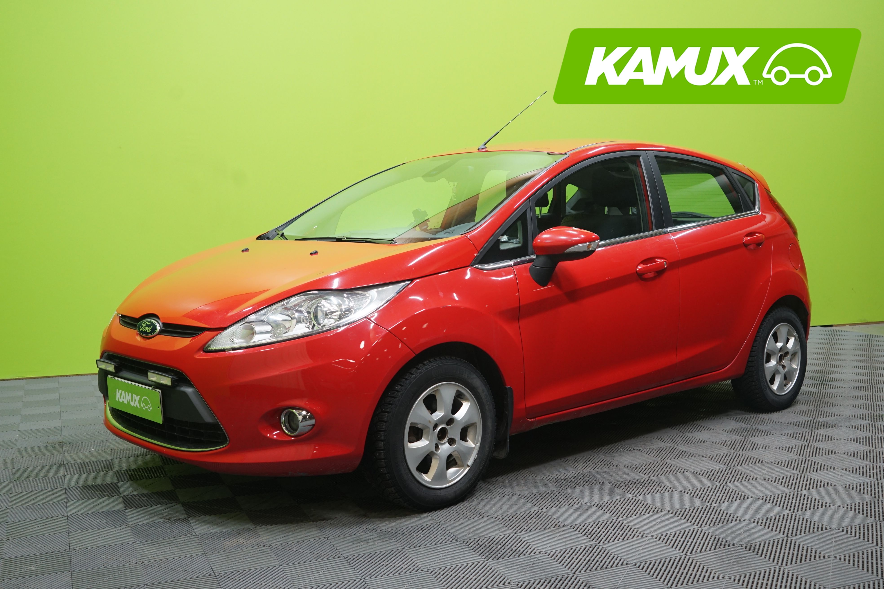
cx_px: 442
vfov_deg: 35.1
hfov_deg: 50.7
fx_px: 933
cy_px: 294
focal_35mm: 38
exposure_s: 1/20
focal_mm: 38
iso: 1000
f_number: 5
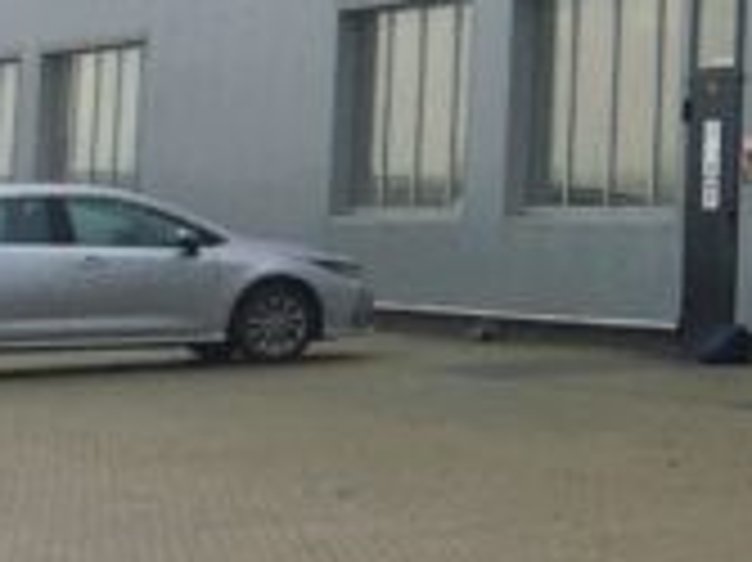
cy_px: -396
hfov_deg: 10.3
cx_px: 1454
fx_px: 3864
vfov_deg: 8.1
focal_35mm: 178
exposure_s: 1/100
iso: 25
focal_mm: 4.15
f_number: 2.2
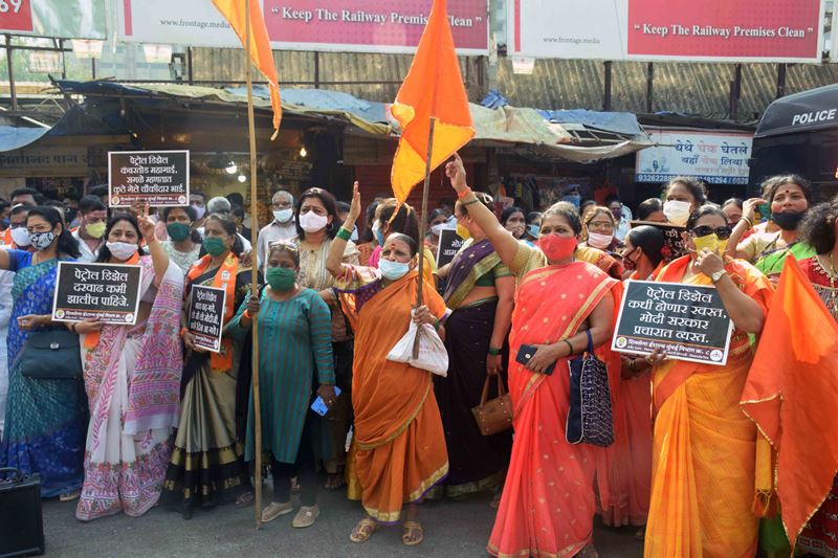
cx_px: 419
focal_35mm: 36
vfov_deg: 36.9
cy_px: 279
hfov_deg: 53.1
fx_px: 838
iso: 1000
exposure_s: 1/320
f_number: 9
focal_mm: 24
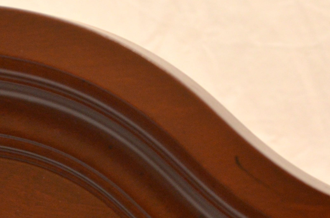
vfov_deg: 8.5
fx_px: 1436
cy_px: 300
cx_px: -13
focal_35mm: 157
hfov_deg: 12.9
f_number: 5.6
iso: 800
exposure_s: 1/160
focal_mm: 34
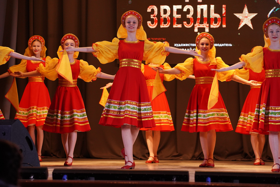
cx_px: 140
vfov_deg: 12.1
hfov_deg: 18.1
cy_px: 94
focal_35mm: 113
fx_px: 879
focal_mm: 113
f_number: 5
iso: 3200
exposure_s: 1/500
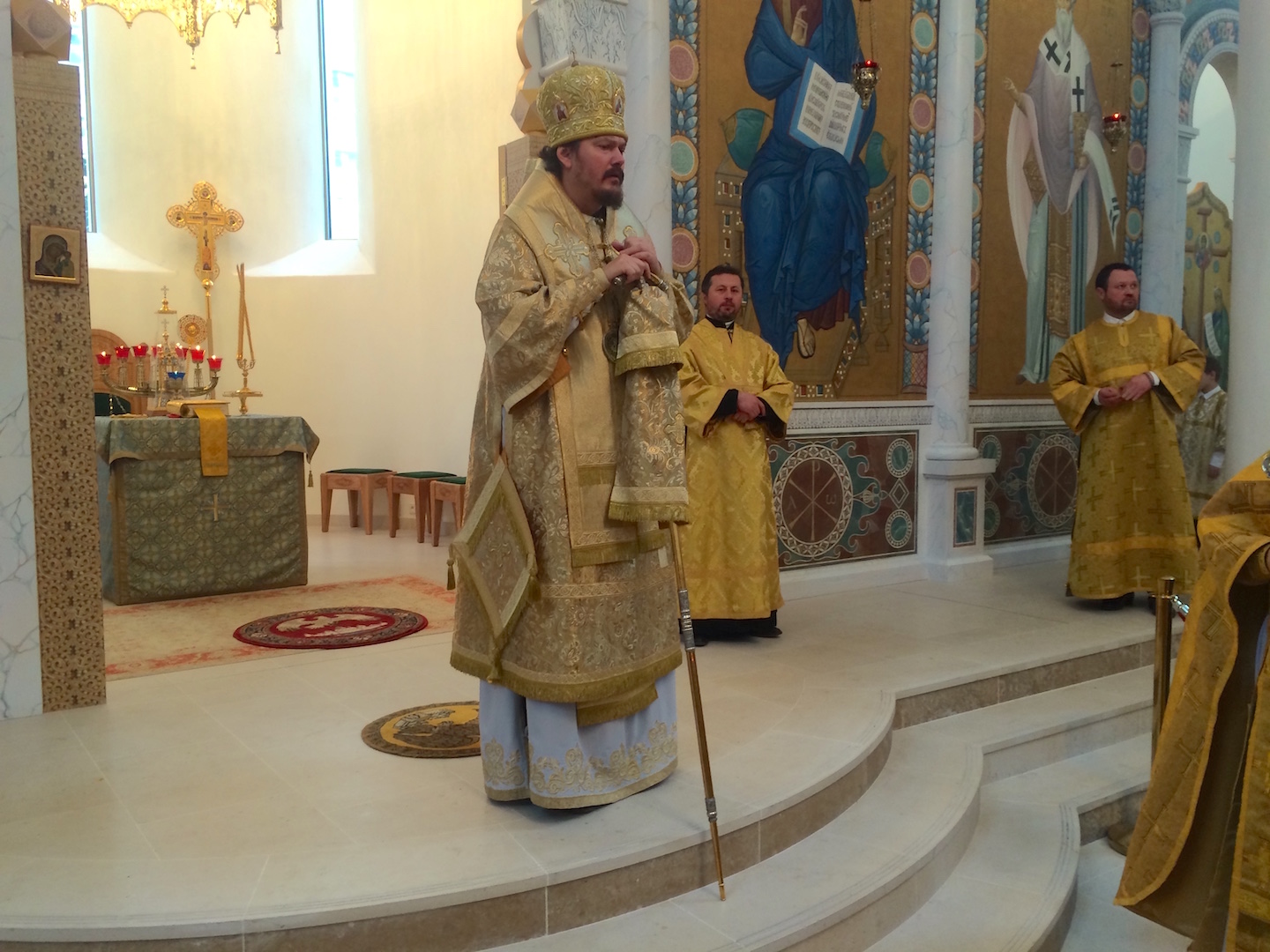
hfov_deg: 61.7
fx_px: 1064
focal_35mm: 29
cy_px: 476
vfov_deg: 48.2
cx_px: 635
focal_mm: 4.15
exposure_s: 1/33
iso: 100
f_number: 2.2
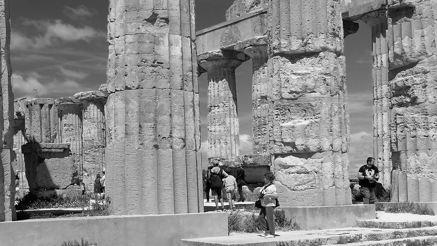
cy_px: 19
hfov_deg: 36.0
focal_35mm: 58
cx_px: 203
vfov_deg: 20.3
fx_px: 672
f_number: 9
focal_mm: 16
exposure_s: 1/150
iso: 200
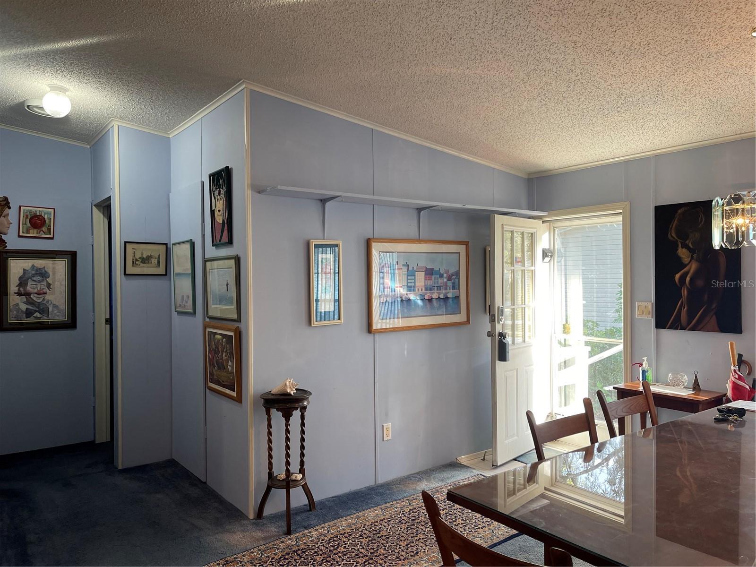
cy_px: 284
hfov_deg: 69.4
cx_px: 378
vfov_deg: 54.9
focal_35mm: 25
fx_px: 546
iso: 80
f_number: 1.6
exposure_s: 1/60
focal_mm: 5.1
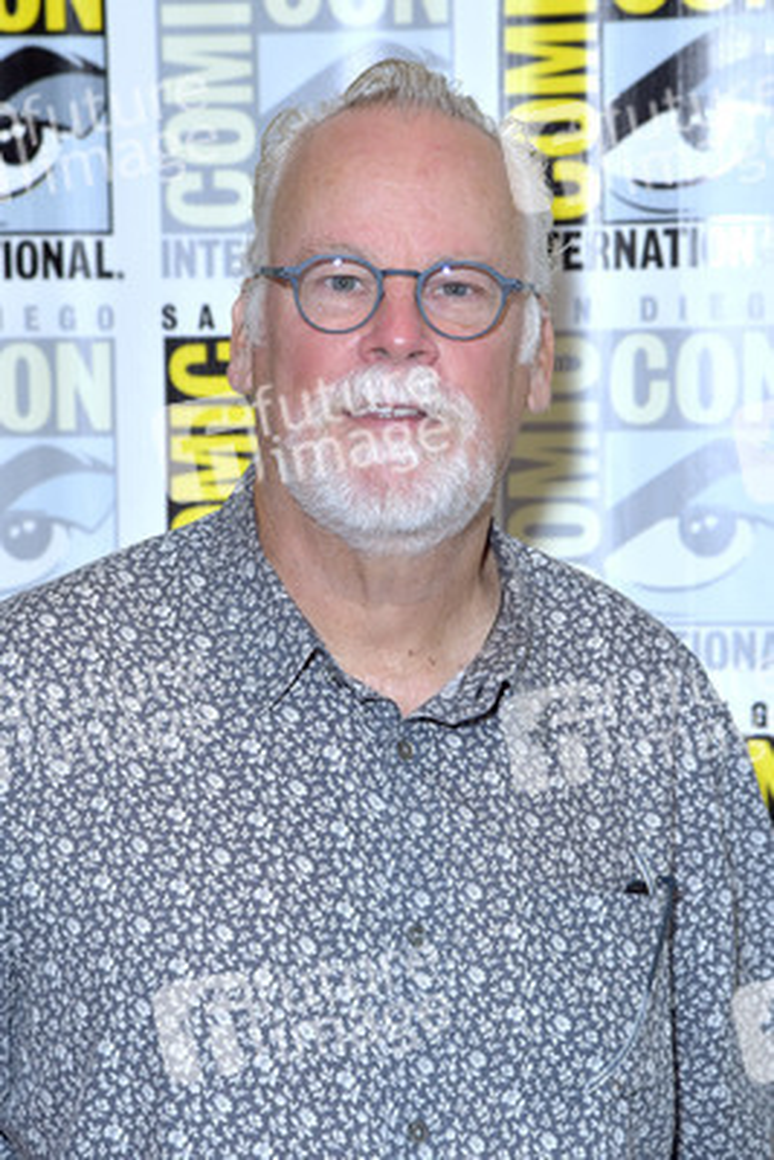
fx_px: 3866
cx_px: 387
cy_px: 580
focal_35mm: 120
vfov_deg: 17.1
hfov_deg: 11.4
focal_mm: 120
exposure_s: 1/250
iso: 800
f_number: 6.3
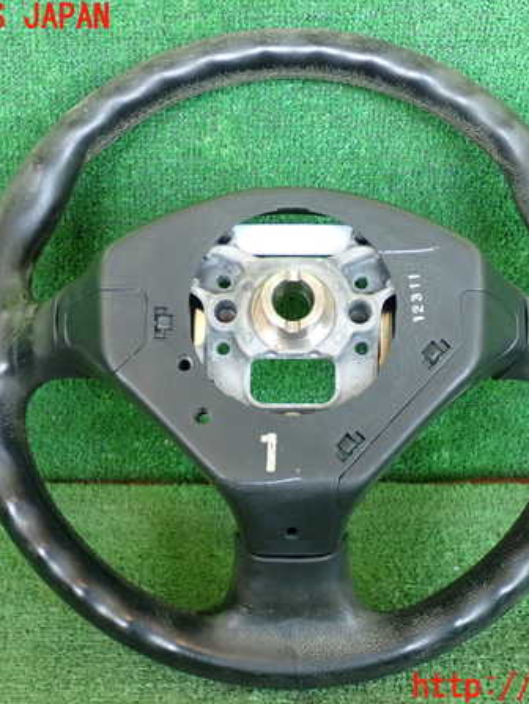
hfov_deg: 24.8
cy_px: 353
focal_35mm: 59
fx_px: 1200
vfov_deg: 32.7
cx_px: 296
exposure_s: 1/125
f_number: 2.9
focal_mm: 7.84
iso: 800
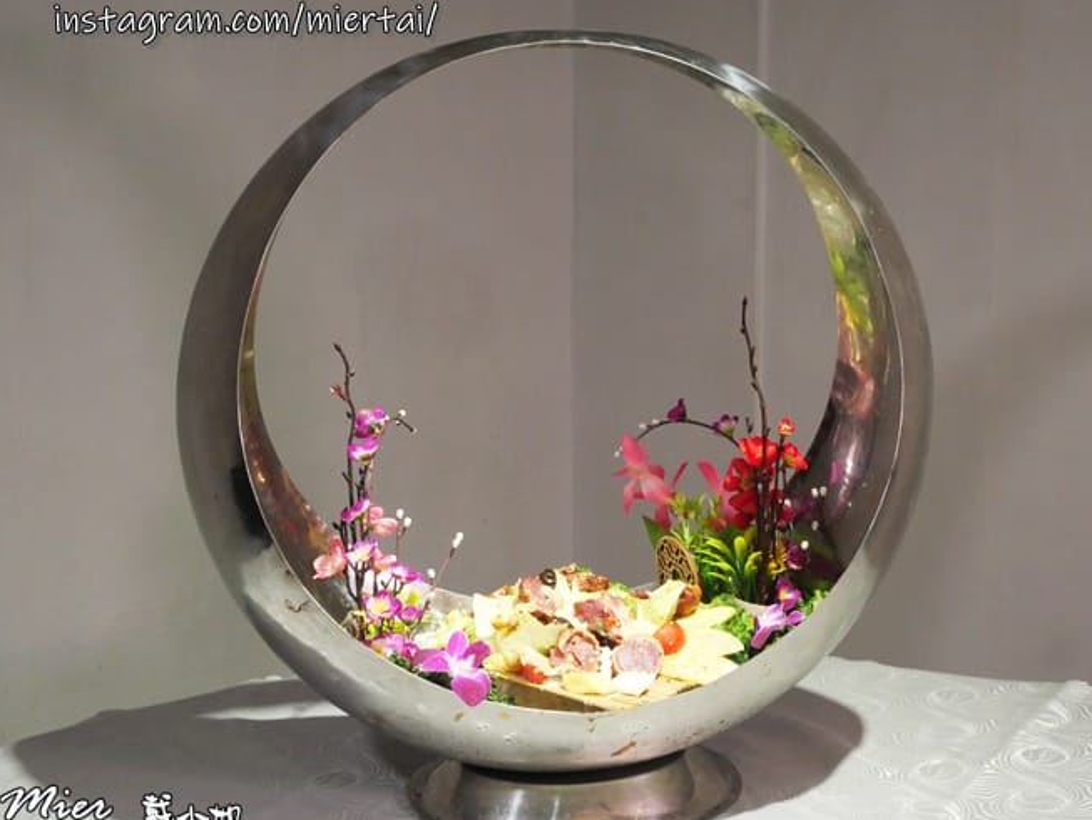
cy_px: 415
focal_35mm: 49
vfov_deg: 29.7
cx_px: 553
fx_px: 1546
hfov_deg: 38.9
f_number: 5
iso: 2000
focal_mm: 24
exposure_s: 1/60
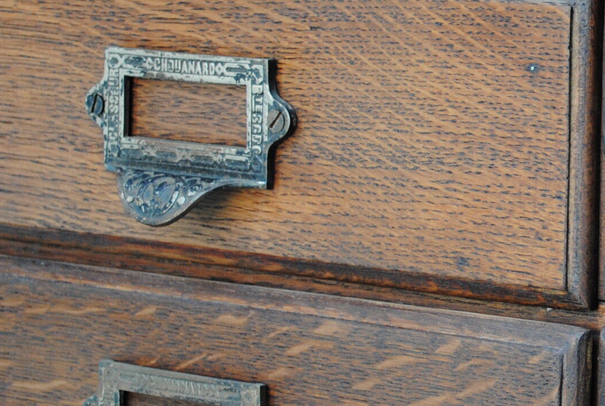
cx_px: 683
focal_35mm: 143
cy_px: 203
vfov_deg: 9.6
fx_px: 2414
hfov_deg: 13.9
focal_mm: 35
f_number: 5
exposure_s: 1/30
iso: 220
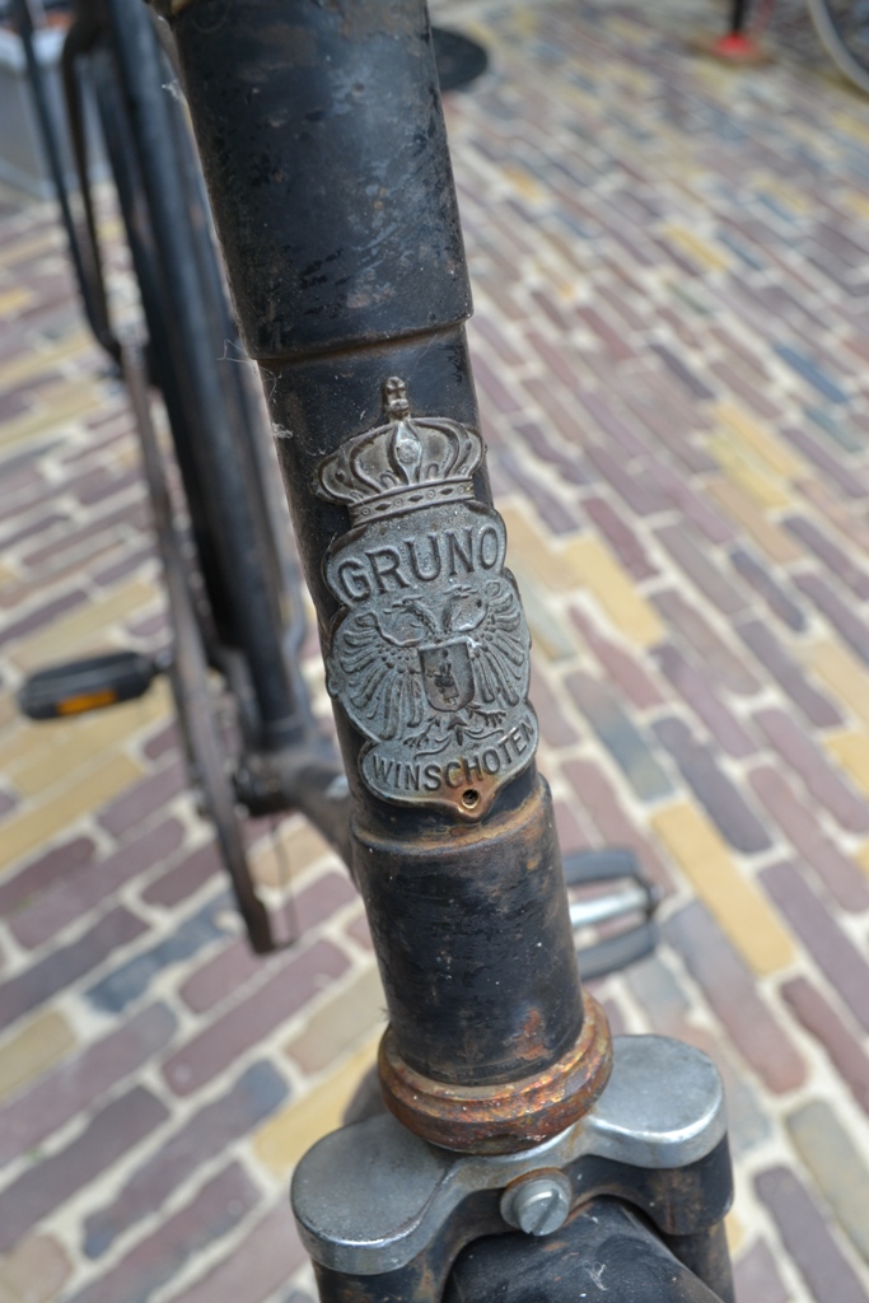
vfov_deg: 57.2
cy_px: 652
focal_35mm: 33
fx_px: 1194
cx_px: 434
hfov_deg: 40.0
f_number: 8
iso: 180
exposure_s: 1/125
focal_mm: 22
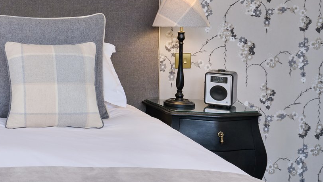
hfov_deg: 31.7
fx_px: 497
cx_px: -37
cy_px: 84
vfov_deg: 20.7
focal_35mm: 58
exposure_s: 1/25
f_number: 8
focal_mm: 22
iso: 200
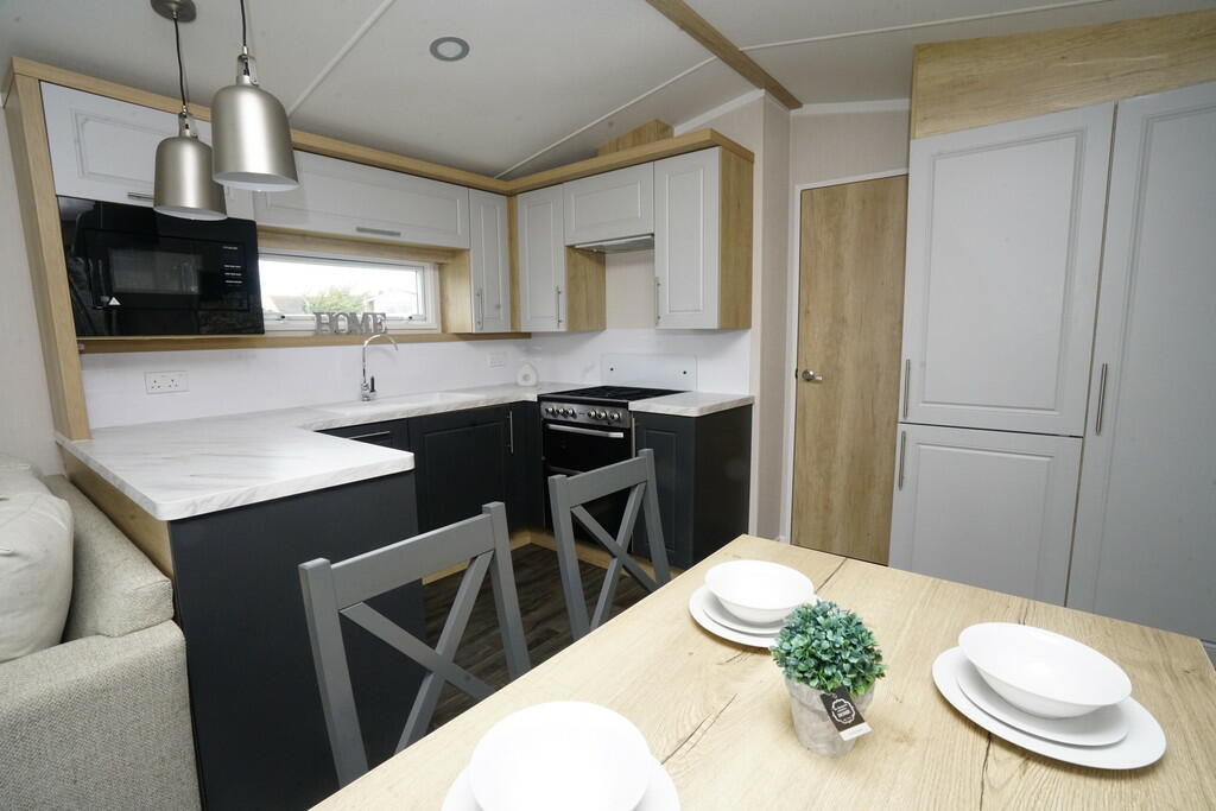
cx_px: 608
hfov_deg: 96.7
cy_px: 406
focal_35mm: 16
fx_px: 540
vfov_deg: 73.8
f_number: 16
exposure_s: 1/60
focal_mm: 16
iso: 2500
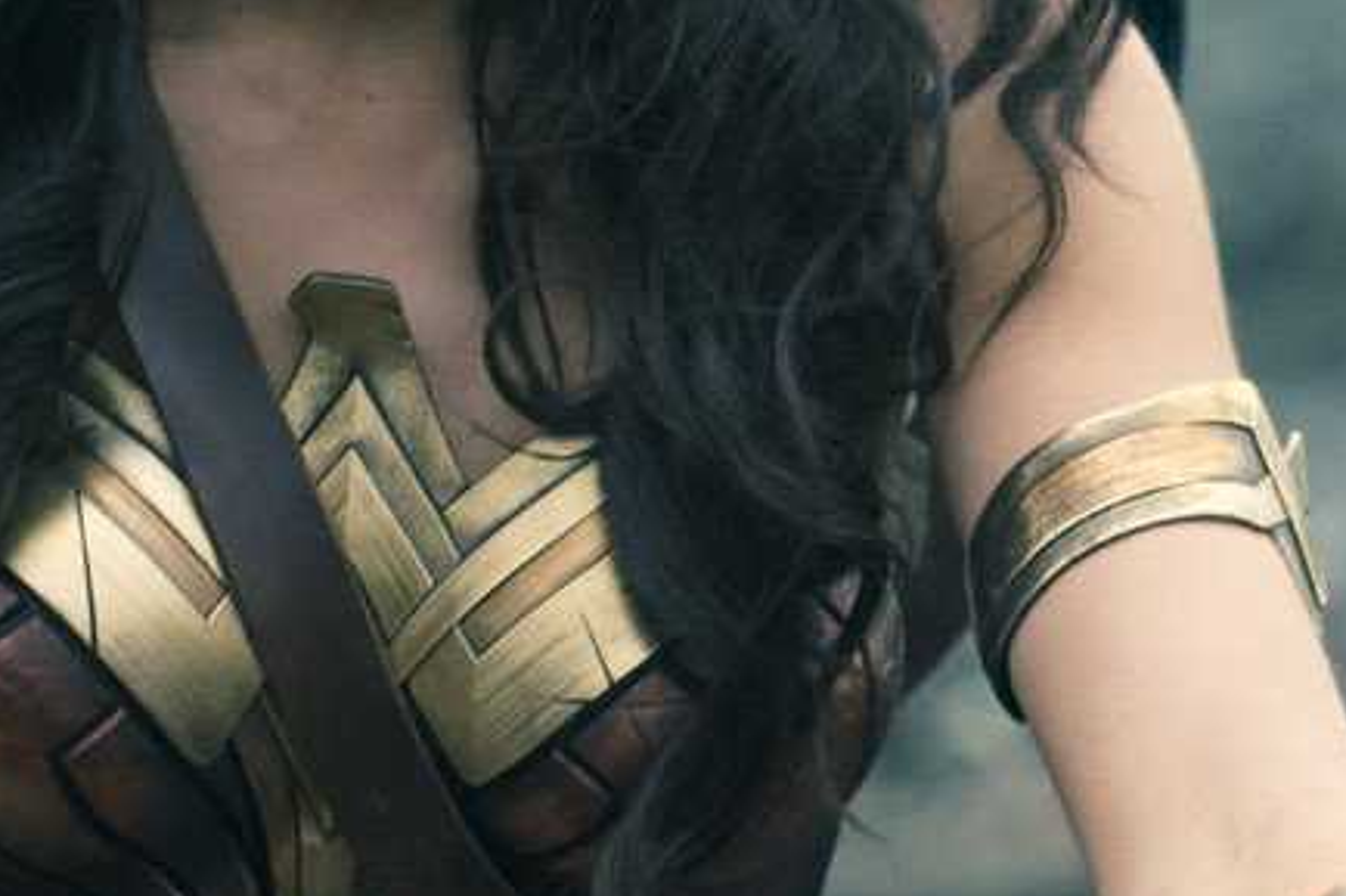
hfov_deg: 3.1
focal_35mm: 660
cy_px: 318
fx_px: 24666
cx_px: 974
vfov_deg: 2.1
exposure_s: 1/500
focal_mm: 159
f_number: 4
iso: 1000
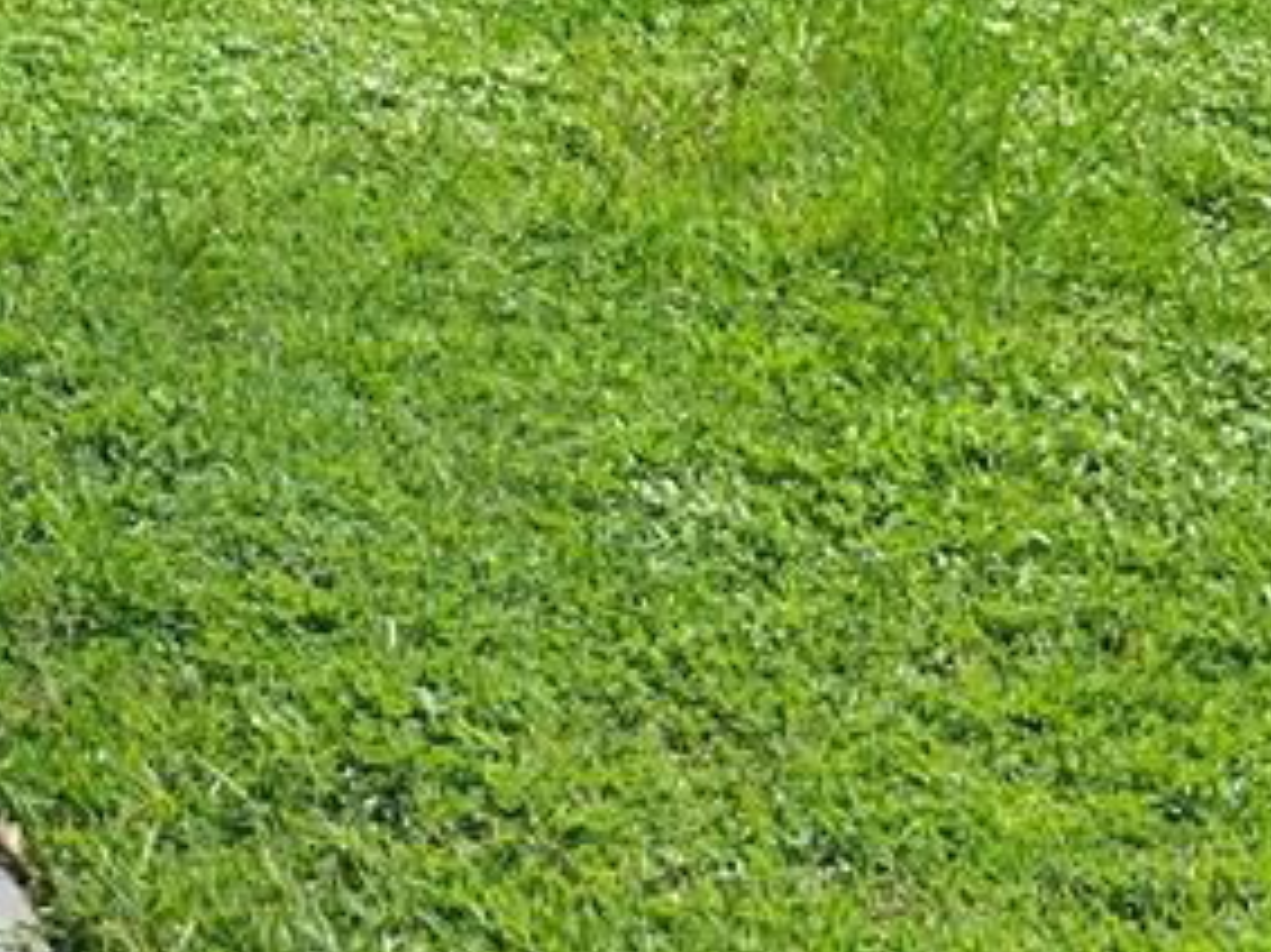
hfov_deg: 14.2
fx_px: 4771
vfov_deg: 9.9
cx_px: -651
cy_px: -1419
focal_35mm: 130
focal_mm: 6.3
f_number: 1.7
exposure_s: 1/2313
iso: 50
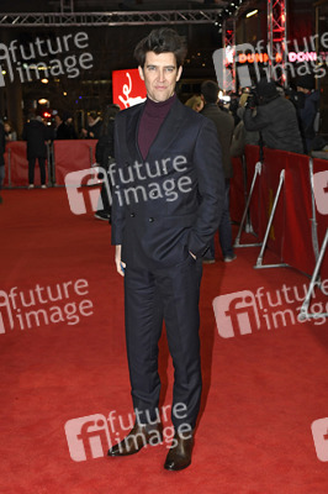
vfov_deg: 38.9
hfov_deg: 26.4
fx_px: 698
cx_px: 164
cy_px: 247
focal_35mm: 51
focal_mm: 34
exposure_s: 1/200
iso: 1600
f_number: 4.5
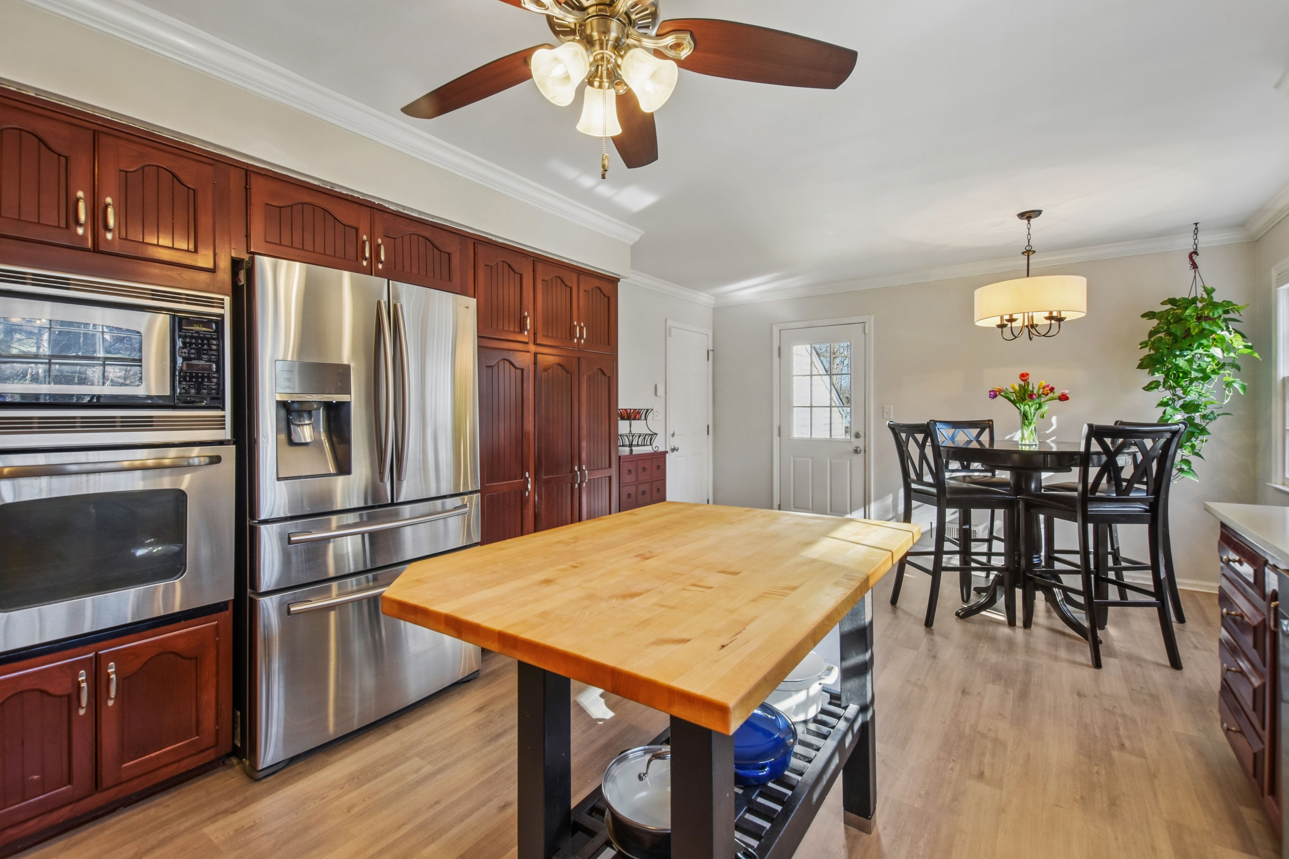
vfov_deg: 77.3
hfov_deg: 100.4
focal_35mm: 15
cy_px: 430
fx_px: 537
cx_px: 644
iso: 500
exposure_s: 1/30
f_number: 8
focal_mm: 10
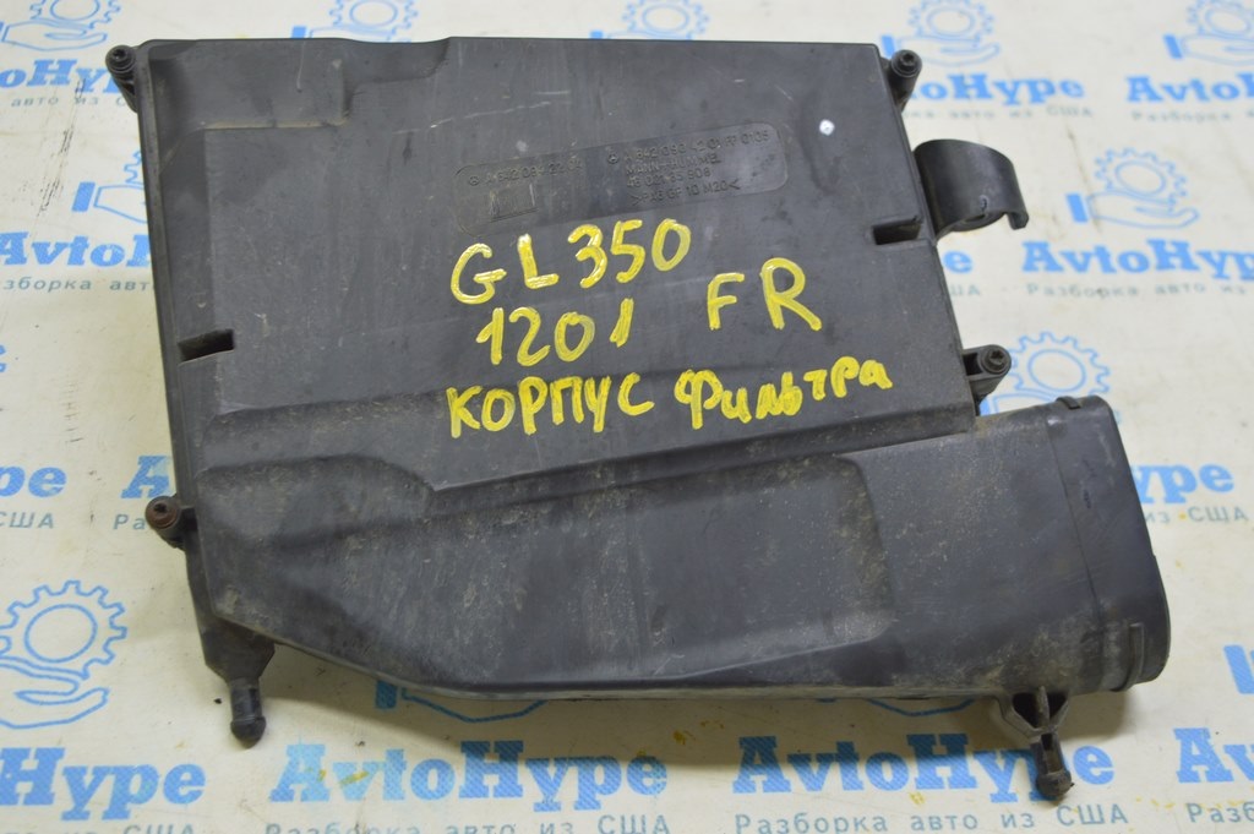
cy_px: 417
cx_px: 627
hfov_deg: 43.6
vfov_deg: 29.8
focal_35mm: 45
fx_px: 1566
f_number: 5.6
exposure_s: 1/20
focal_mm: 30
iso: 400
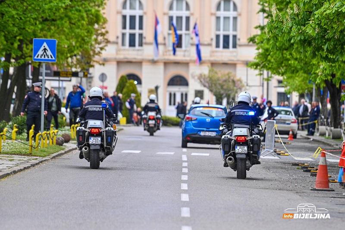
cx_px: 172
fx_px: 1915
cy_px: 115
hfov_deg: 10.3
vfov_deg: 6.9
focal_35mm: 200
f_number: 4
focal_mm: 200
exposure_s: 1/3200
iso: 800
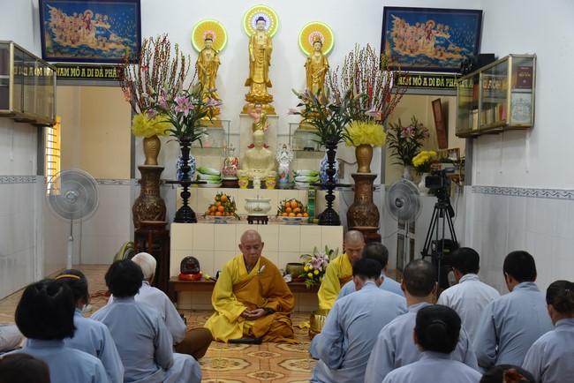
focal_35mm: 50
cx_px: 287
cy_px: 192
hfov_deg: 39.6
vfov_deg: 27.0
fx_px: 798
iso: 1600
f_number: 5.6
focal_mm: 50
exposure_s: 1/125
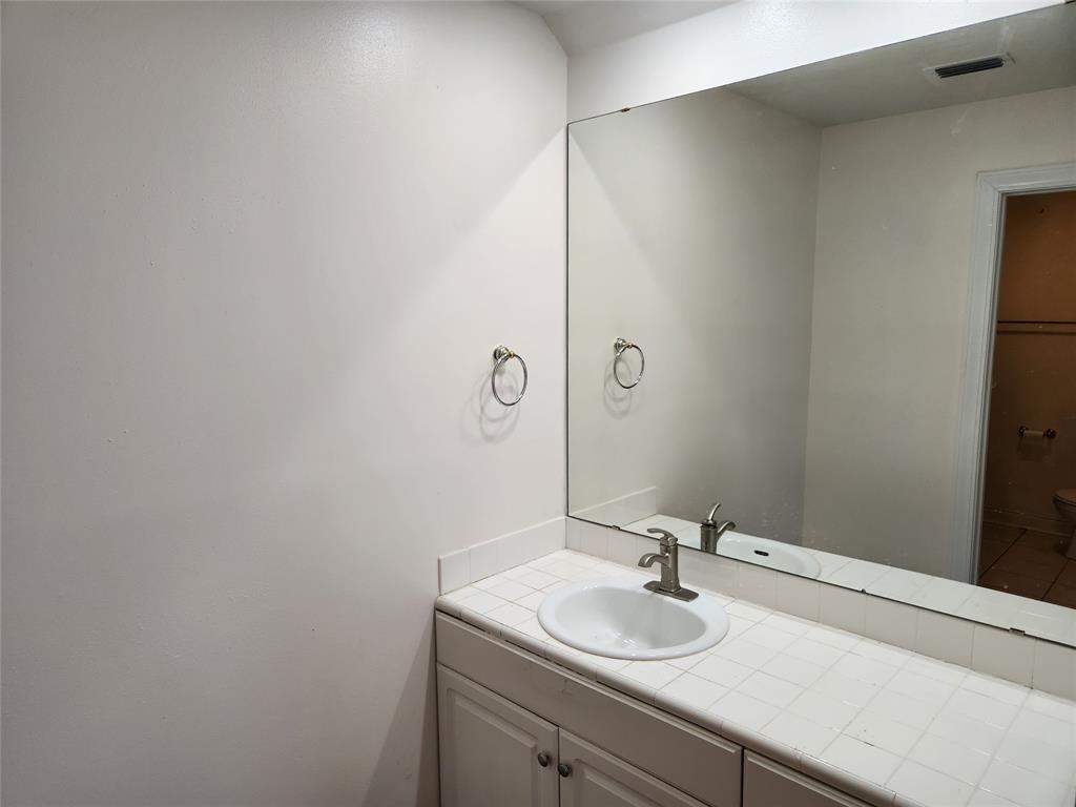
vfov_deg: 58.9
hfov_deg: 73.9
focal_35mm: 23
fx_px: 715
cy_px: 404
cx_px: 538
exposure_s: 1/180
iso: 125
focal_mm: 5.4
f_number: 1.8
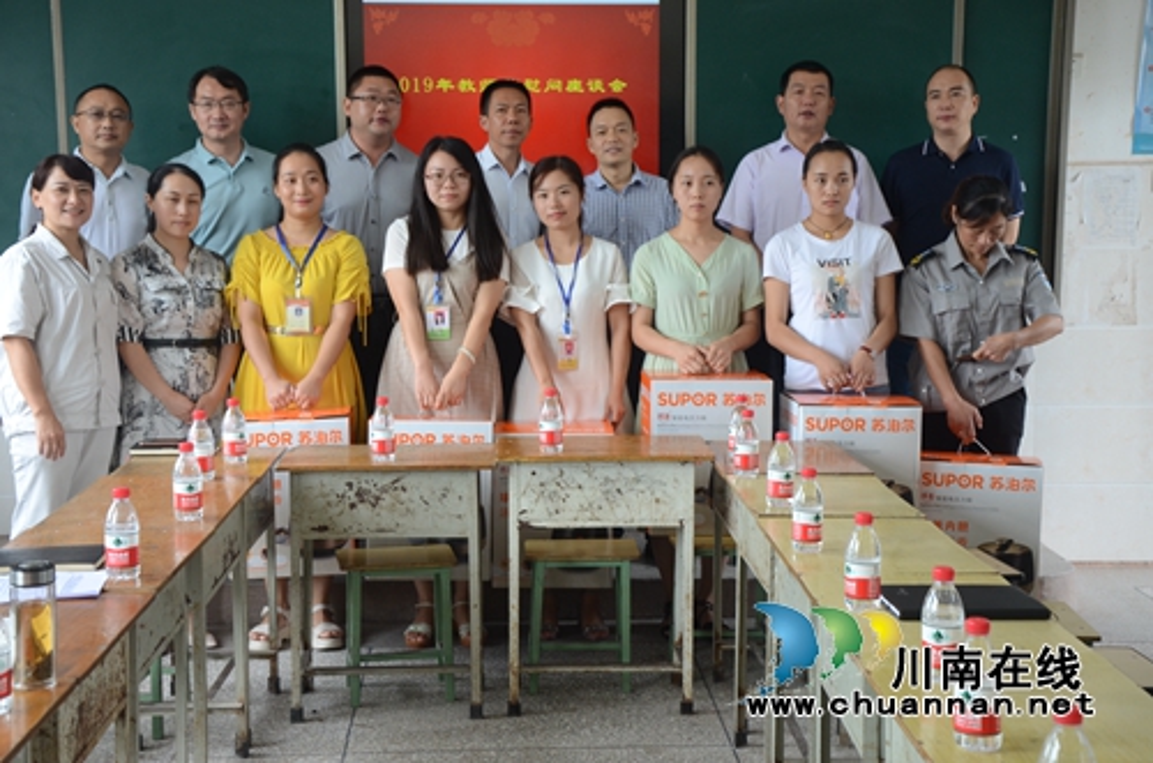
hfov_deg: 35.1
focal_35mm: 57
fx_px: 1822
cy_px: 382
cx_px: 576
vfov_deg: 23.7
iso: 640
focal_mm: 38
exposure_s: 1/125
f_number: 5.6
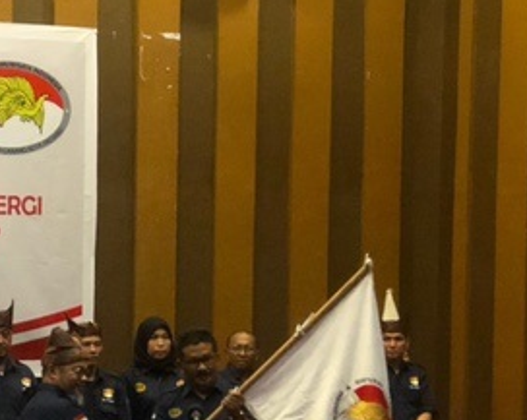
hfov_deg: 14.5
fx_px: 2041
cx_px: 43
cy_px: 333
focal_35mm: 131
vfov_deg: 11.7
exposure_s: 1/33
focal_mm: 6.6
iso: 640
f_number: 2.8
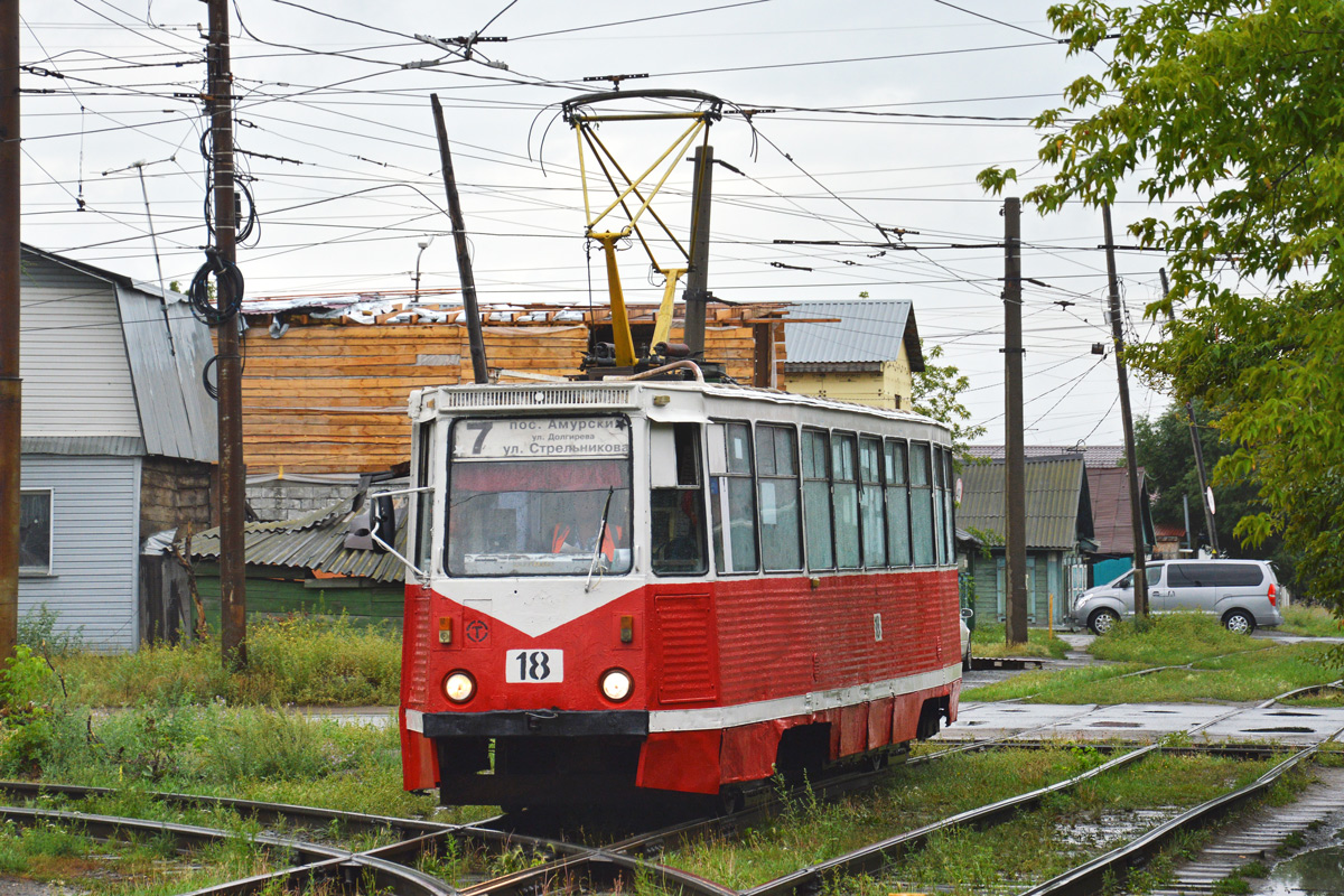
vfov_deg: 11.4
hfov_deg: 17.1
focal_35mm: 120
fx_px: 4480
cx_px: 672
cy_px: 448
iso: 200
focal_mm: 80
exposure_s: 1/320
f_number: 5.6
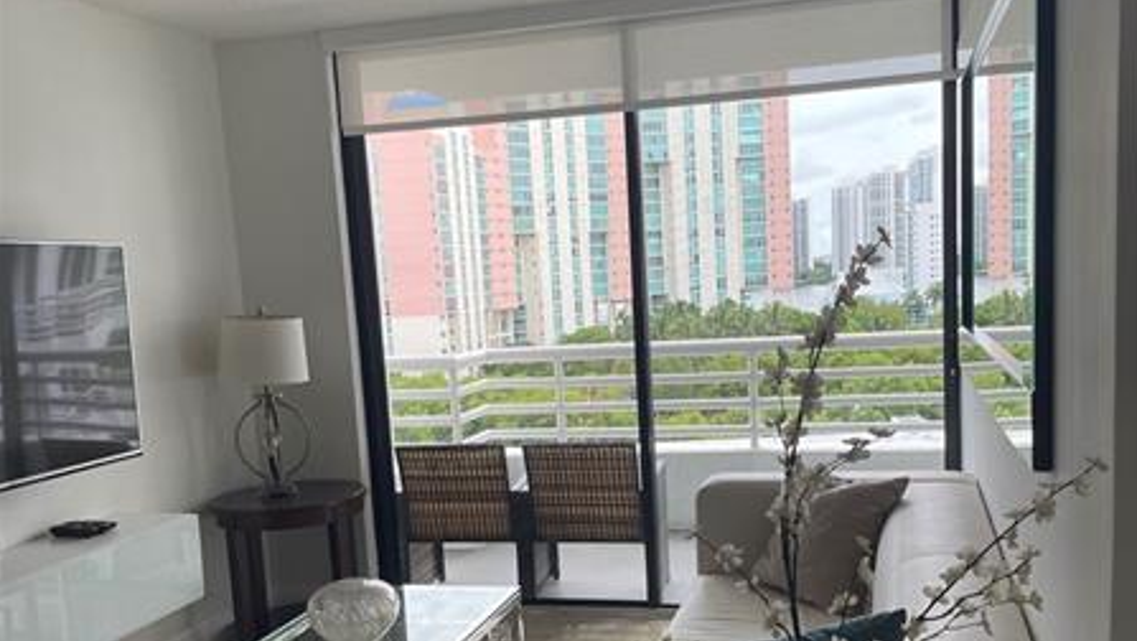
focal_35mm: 38
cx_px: 570
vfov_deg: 30.9
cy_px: 448
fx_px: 1146
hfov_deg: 52.8
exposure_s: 1/553
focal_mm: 4.2
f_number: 1.6
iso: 50
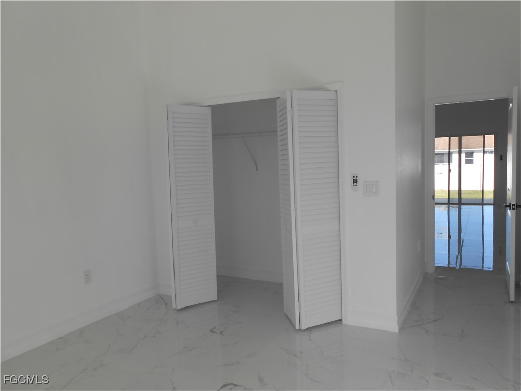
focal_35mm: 26
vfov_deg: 53.1
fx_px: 391
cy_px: 196
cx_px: 260
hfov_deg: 67.3
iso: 80
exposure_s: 1/160
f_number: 3.5
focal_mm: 4.6
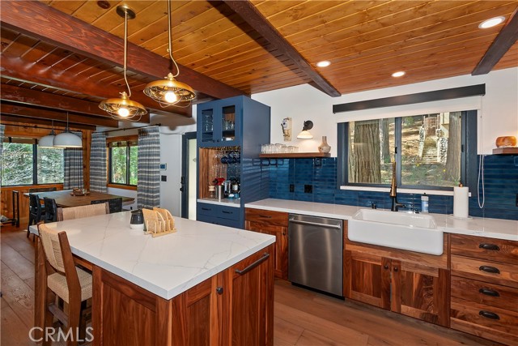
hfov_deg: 100.4
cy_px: 173
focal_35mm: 15
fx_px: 216
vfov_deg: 77.4
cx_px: 259
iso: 400
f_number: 8
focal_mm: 10
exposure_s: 1/30
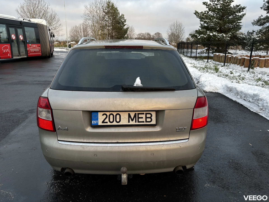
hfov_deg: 67.3
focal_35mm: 26
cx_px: 134
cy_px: 101
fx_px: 202
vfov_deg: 53.1
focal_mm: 5.96
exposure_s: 1/121
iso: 40
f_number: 1.6
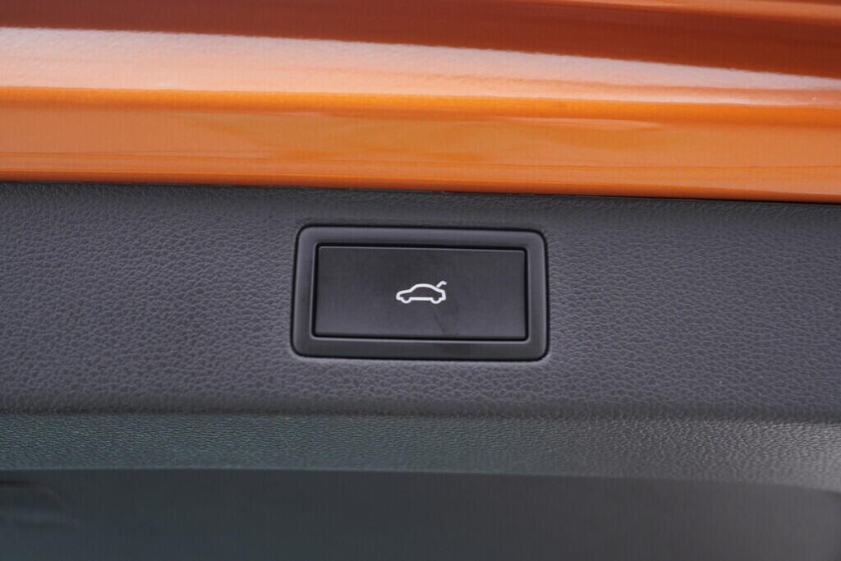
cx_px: 420
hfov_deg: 53.1
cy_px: 280
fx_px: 841
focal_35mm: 36
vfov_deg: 36.9
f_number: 2.8
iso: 250
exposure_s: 1/40
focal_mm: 24
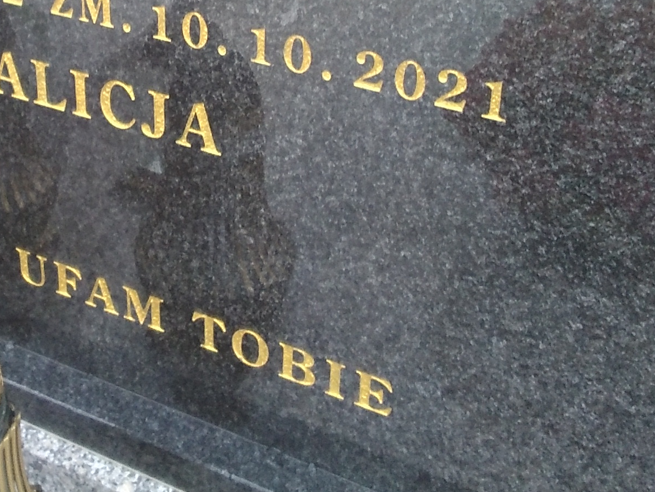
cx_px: 153
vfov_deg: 22.7
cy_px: 45
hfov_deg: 30.1
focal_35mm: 63
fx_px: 1192
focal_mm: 2.39
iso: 139
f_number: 2.4
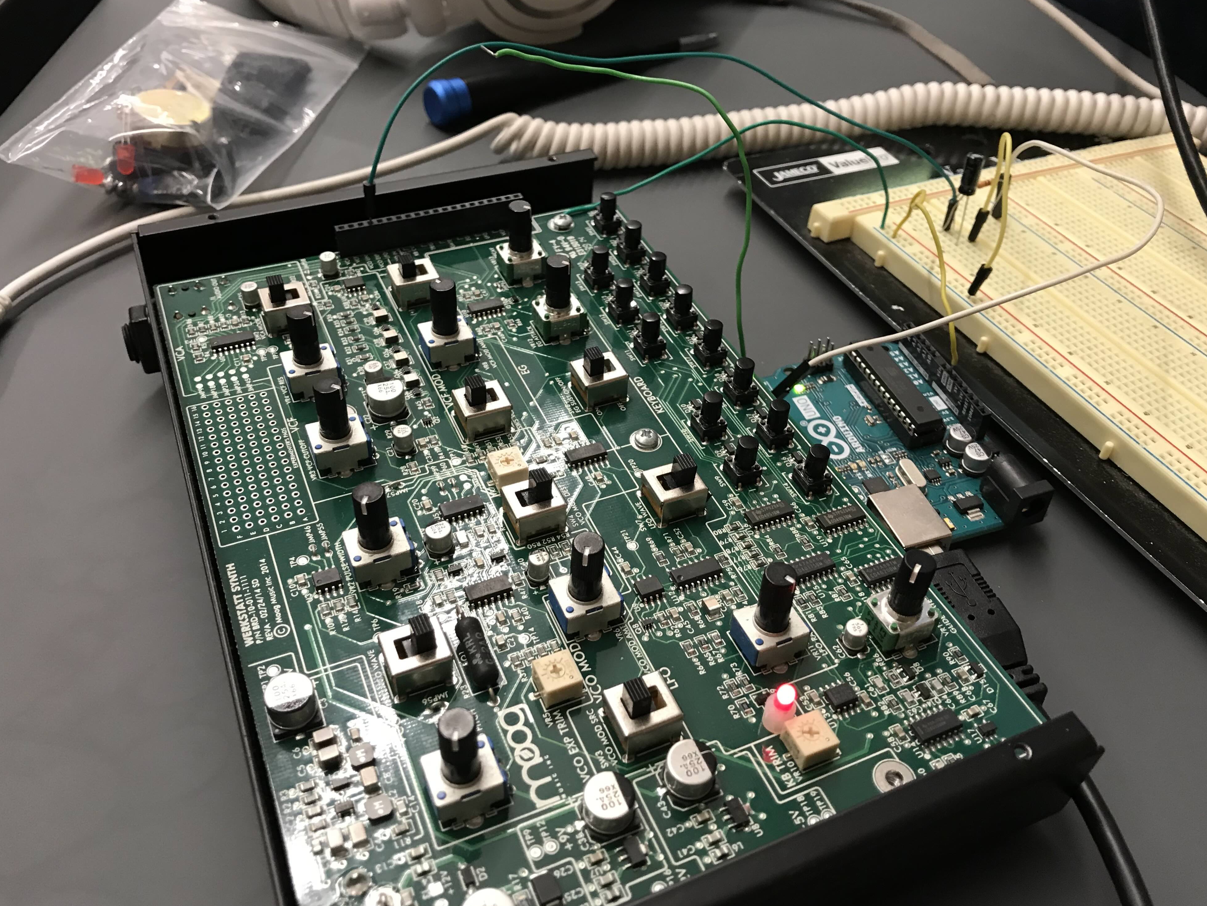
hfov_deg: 61.7
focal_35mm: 29
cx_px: 609
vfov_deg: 48.2
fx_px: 1011
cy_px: 446
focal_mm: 3.99
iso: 40
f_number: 1.8
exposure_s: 1/15
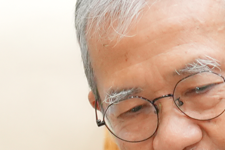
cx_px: -97
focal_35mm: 365
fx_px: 2284
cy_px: 323
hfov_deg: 5.6
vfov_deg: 3.7
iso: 1600
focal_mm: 35
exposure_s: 1/100
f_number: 2.8
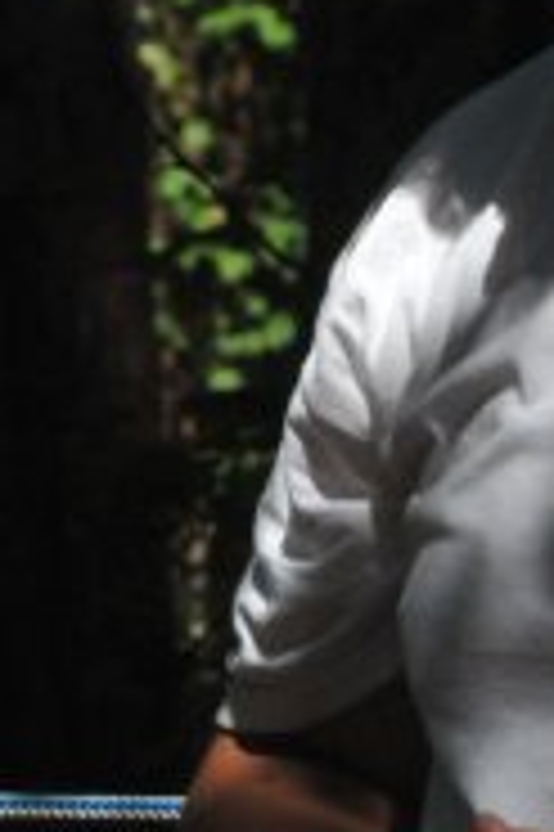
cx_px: 790
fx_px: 16858
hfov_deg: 1.9
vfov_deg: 2.8
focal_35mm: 729
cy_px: 207
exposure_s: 1/1000
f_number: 16
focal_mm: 150
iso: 1600
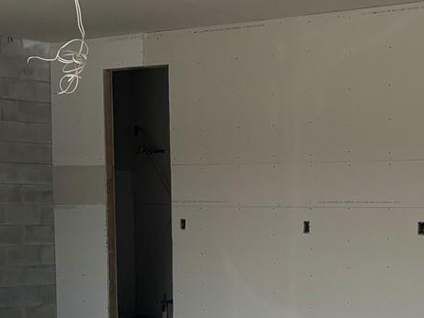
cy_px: 325
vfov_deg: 15.7
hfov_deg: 20.9
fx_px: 1127
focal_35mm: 92
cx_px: 380
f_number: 1.6
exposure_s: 1/1912
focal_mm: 5.96
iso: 50
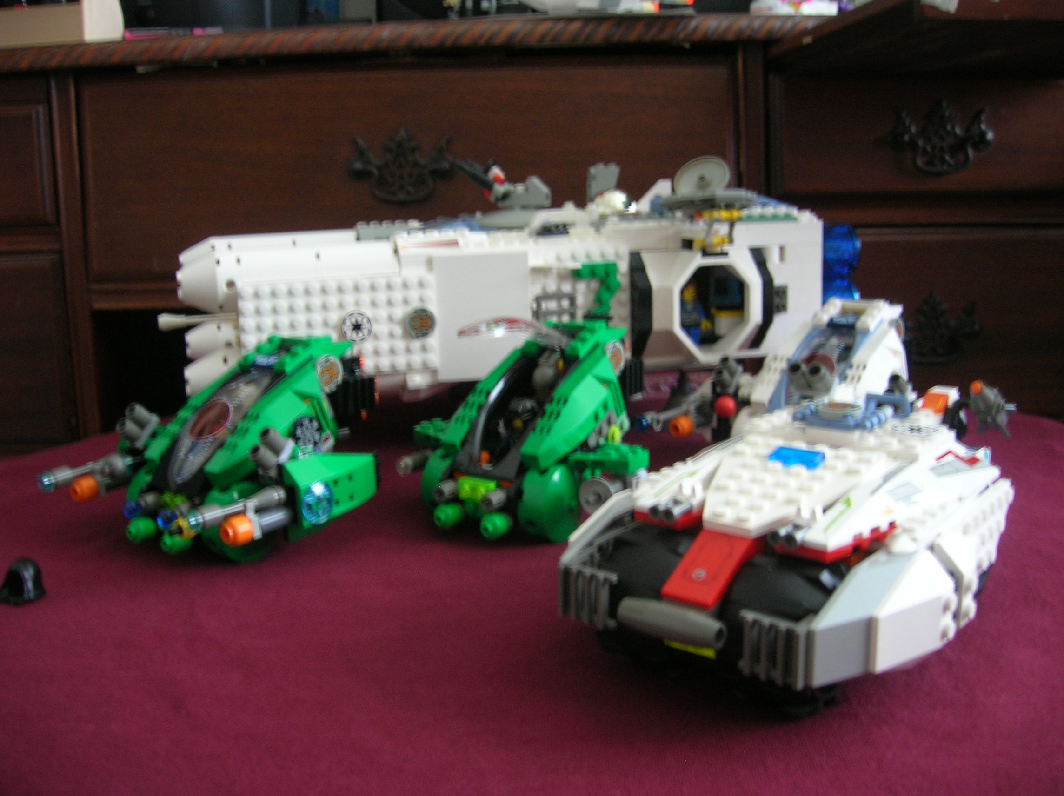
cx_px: 532
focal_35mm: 34
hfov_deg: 54.0
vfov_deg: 41.7
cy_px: 398
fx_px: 1044
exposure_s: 1/4.1
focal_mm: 5.7
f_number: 2.9
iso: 77
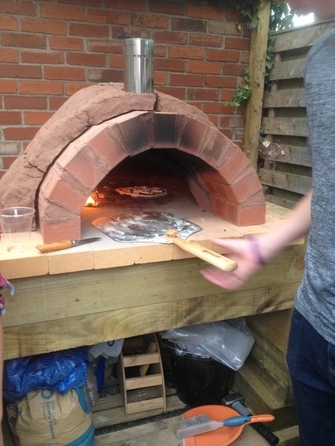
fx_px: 452
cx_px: 168
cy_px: 223
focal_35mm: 35
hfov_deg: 40.7
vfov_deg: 52.6
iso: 80
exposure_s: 1/20
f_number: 2.4
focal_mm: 4.28
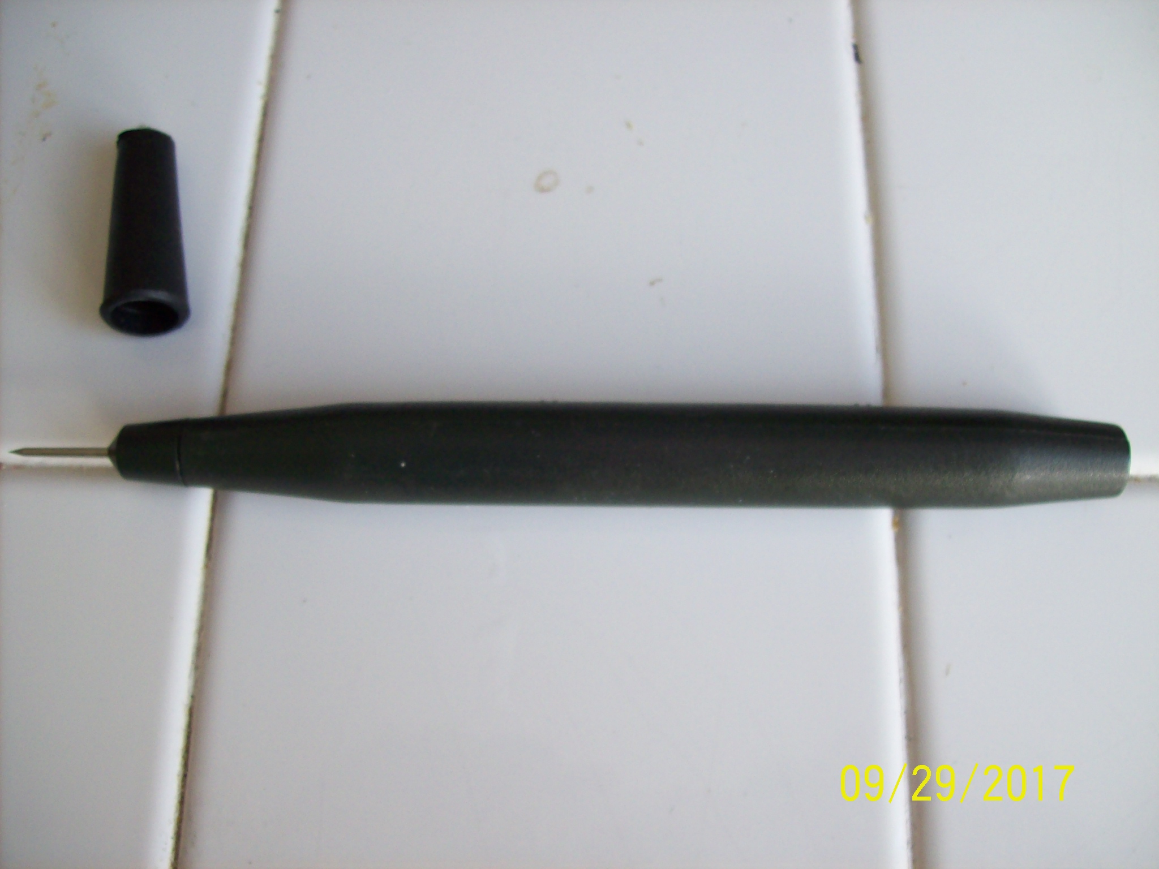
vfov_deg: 39.7
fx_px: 1205
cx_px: 580
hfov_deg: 51.4
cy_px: 434
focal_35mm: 36
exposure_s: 1/64
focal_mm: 6
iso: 129
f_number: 2.7
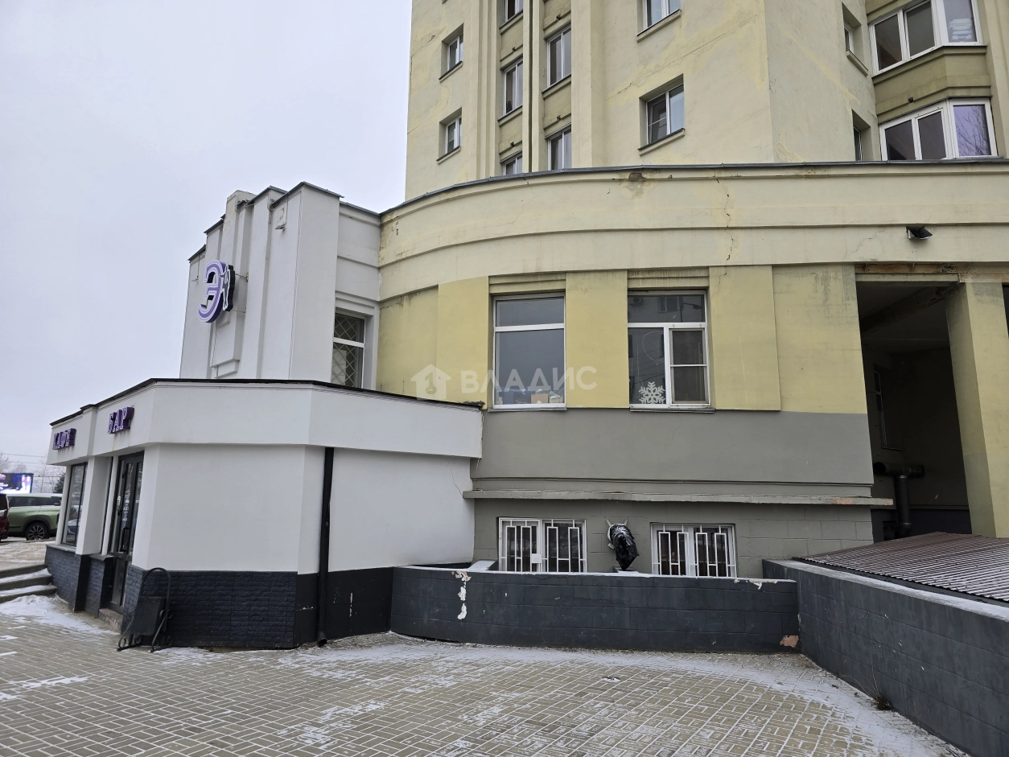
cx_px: 504
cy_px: 378
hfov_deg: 73.9
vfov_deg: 58.9
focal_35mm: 23
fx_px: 671
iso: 32
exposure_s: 1/180
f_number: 1.7
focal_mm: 6.3
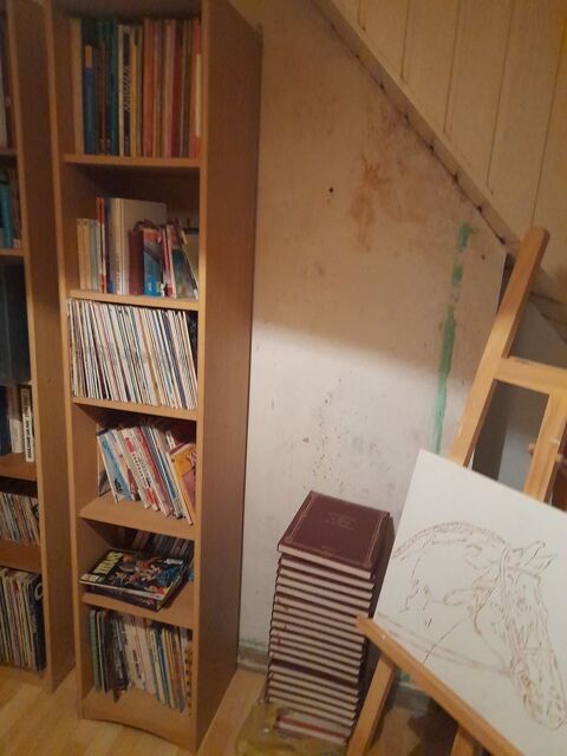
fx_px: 546
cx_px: 284
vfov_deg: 69.4
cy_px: 378
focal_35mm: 25
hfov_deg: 54.9
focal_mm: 4.6
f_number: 2
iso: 800
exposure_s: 1/20
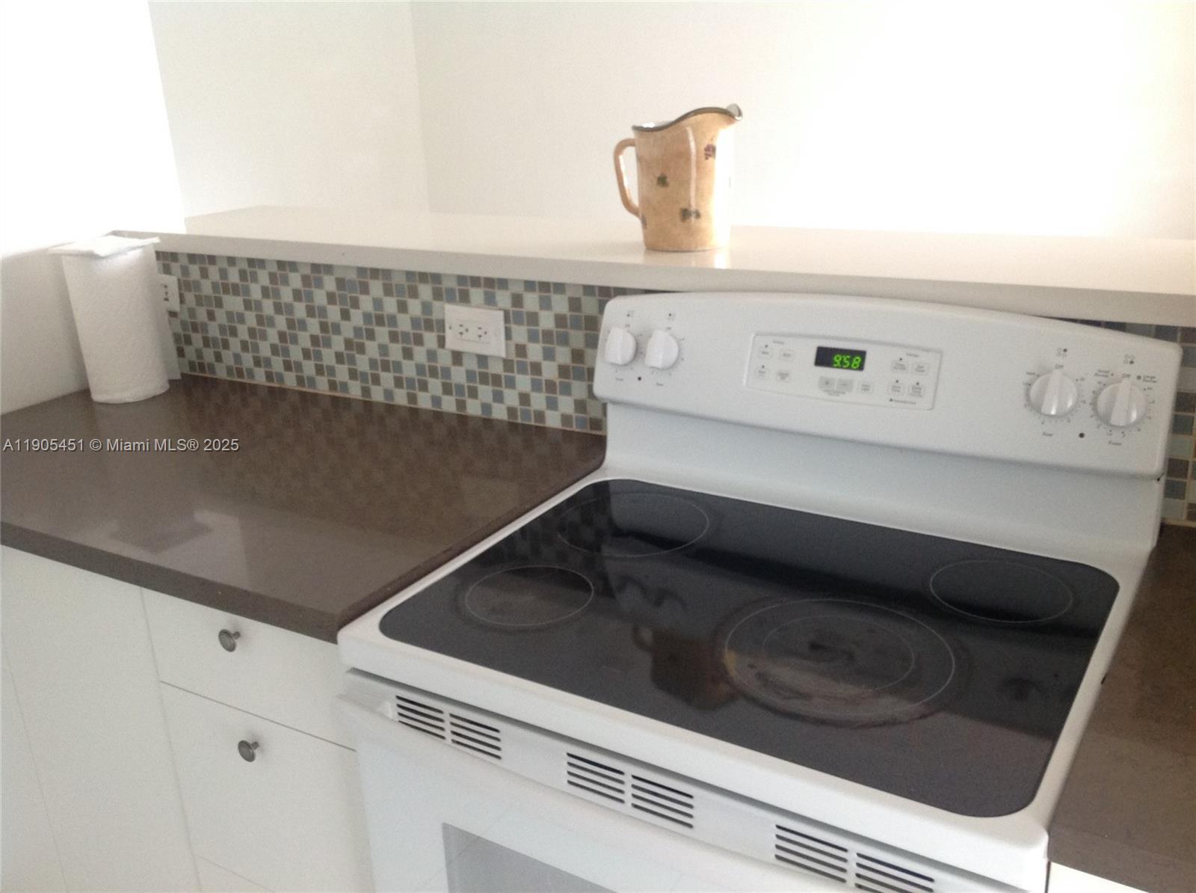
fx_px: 1207
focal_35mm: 35
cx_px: 598
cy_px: 446
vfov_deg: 40.6
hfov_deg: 52.7
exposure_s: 1/15
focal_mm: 4.28
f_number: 2.4
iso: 160
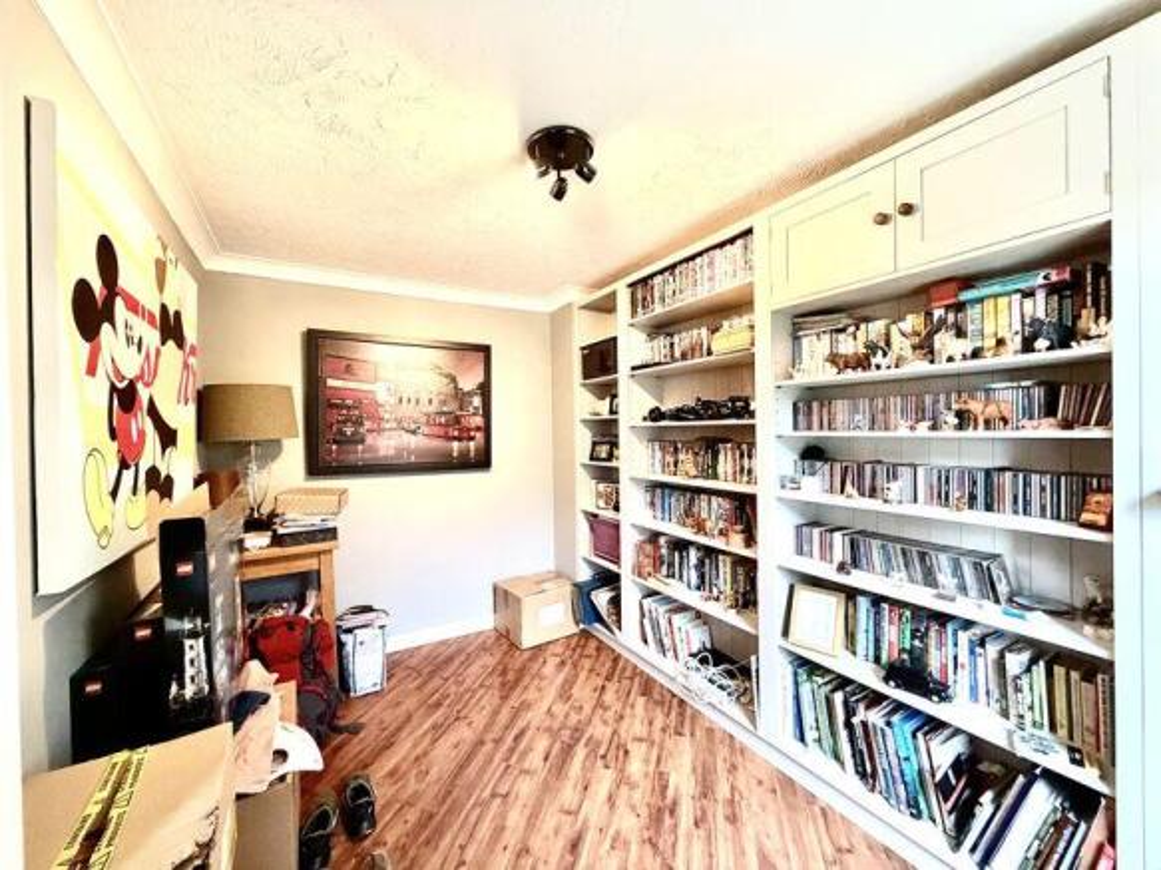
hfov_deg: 102.1
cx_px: 580
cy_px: 435
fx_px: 469
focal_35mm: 14
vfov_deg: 85.7
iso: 500
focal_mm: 2.22
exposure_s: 1/50
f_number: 2.2
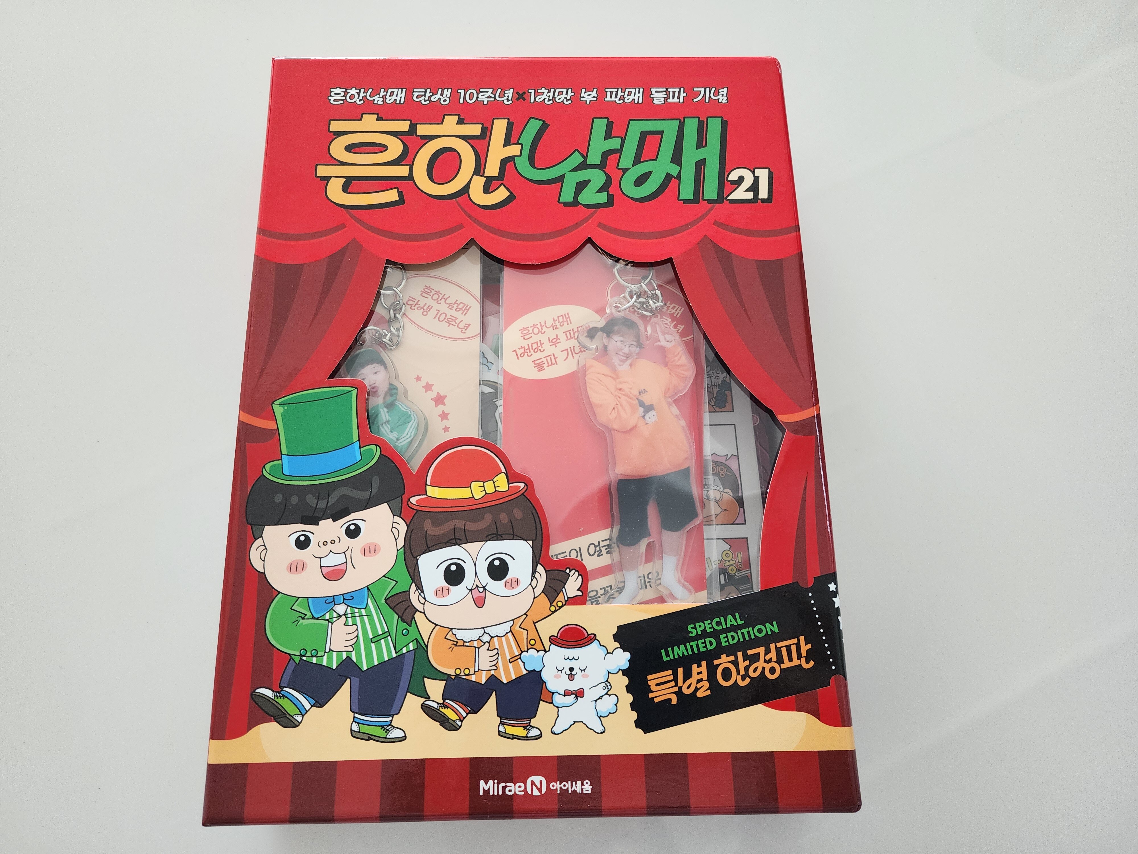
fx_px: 756
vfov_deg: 58.9
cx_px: 569
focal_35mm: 23
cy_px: 427
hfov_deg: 73.9
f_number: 1.8
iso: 200
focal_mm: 6.4
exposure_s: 1/120
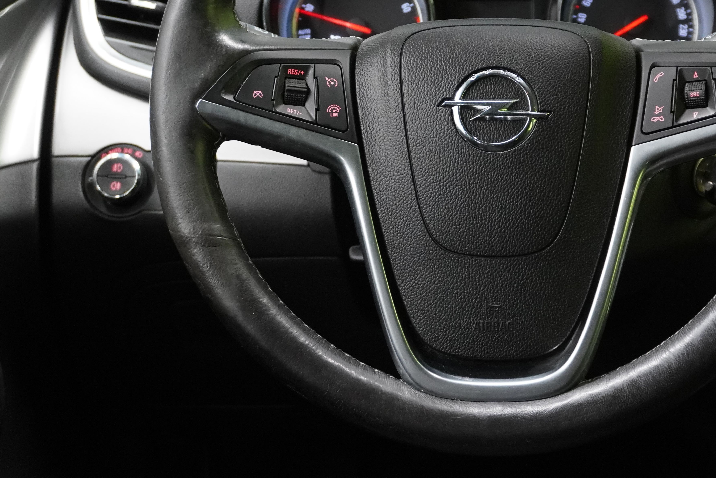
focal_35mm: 66
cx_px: 489
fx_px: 1313
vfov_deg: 20.4
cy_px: 113
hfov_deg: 30.2
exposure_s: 1/40
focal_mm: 26
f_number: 4.5
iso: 2000
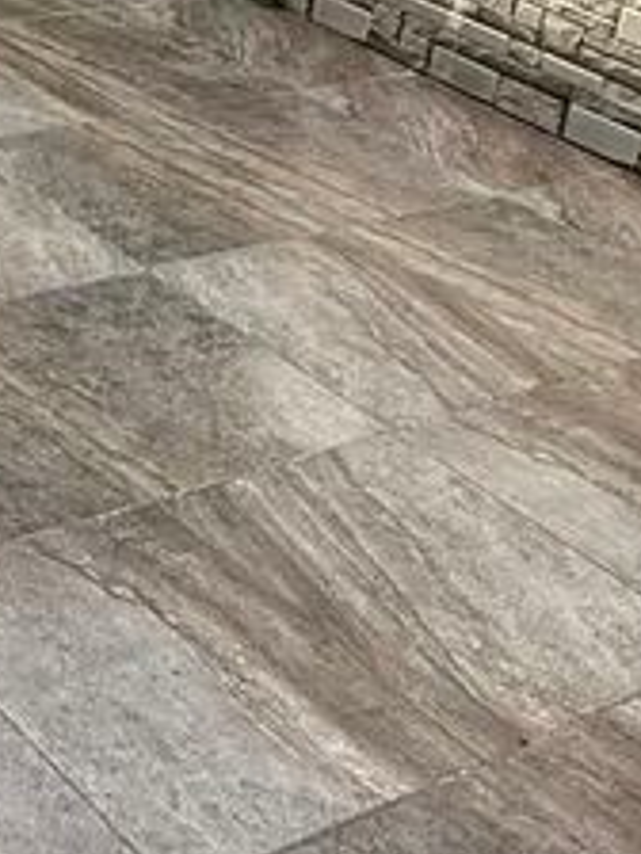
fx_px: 1852
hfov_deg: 16.7
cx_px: -477
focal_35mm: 75
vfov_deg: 22.9
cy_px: -274
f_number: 2.2
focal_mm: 2.22
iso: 64
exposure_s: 1/1211
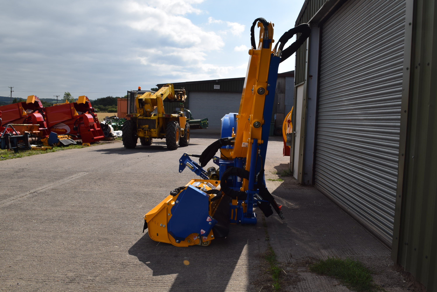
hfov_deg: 57.2
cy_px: 146
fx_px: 401
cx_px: 218
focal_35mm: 33
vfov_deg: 40.0
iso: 100
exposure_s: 1/200
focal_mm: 22
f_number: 13
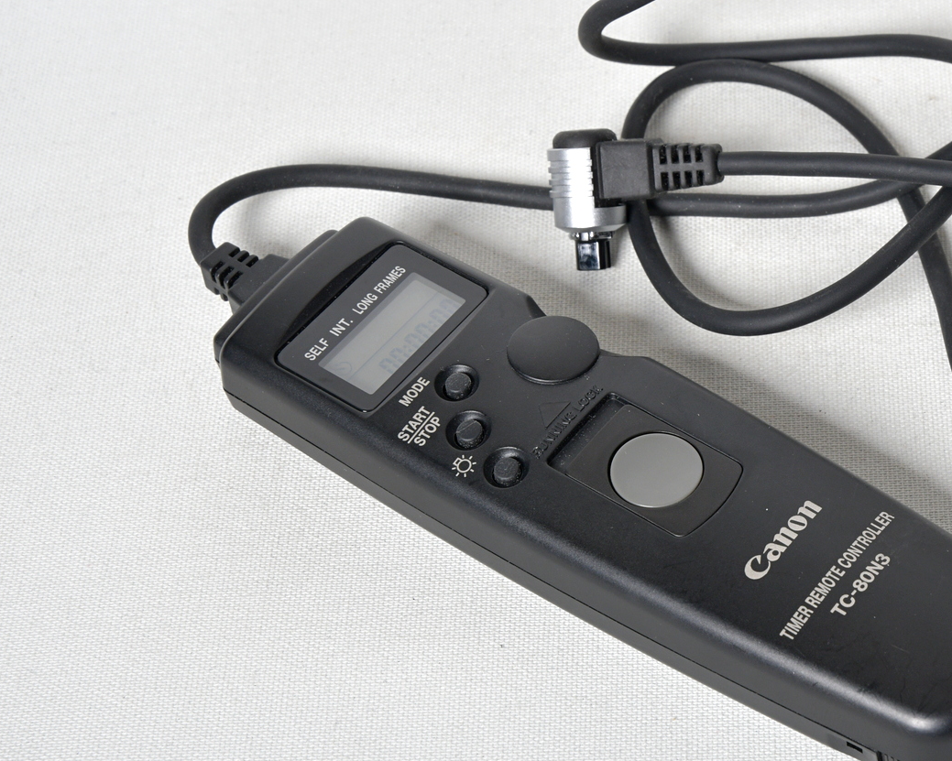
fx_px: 2845
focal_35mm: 101
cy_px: 356
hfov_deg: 18.8
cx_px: 739
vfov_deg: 15.2
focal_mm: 46
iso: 280
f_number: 13
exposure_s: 1/200
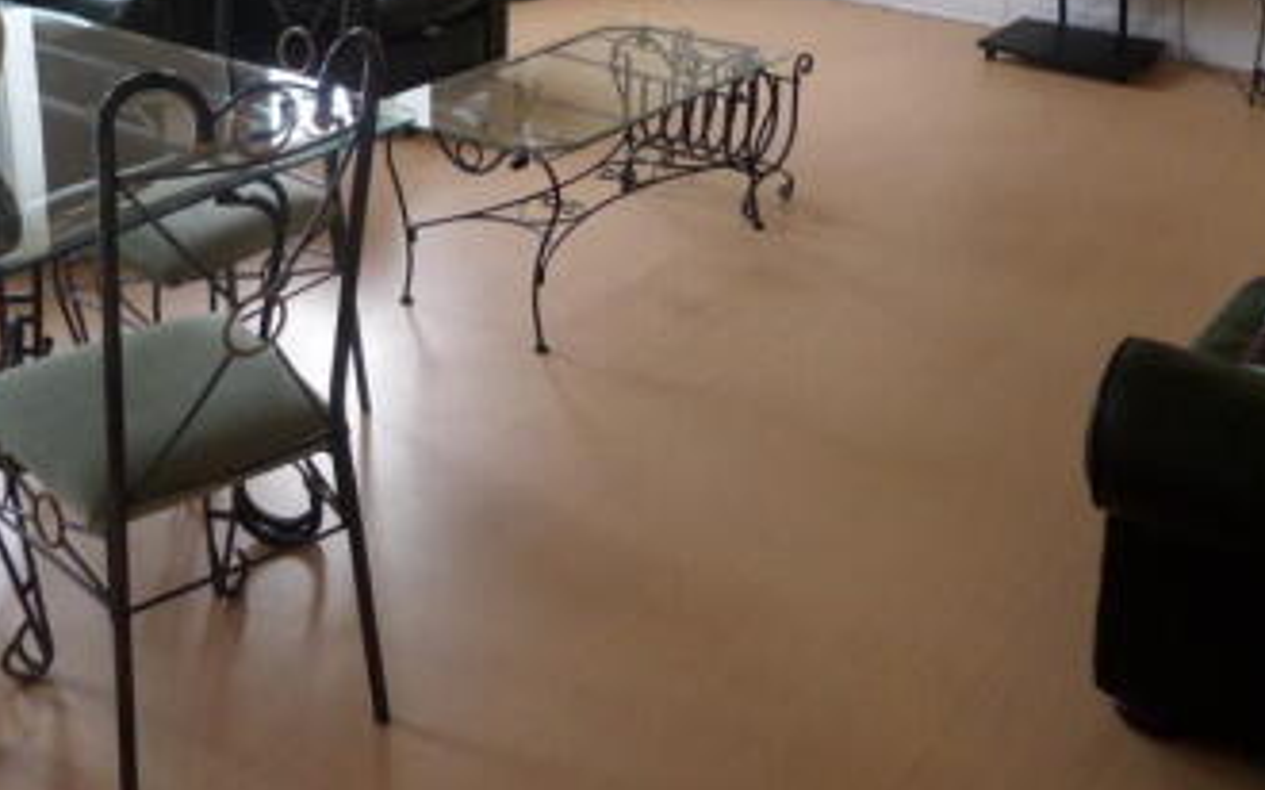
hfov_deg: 44.0
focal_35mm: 45
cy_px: 40
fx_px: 1551
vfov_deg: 27.3
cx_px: 466
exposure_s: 1/30
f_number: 3.1
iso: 200
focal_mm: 4.3
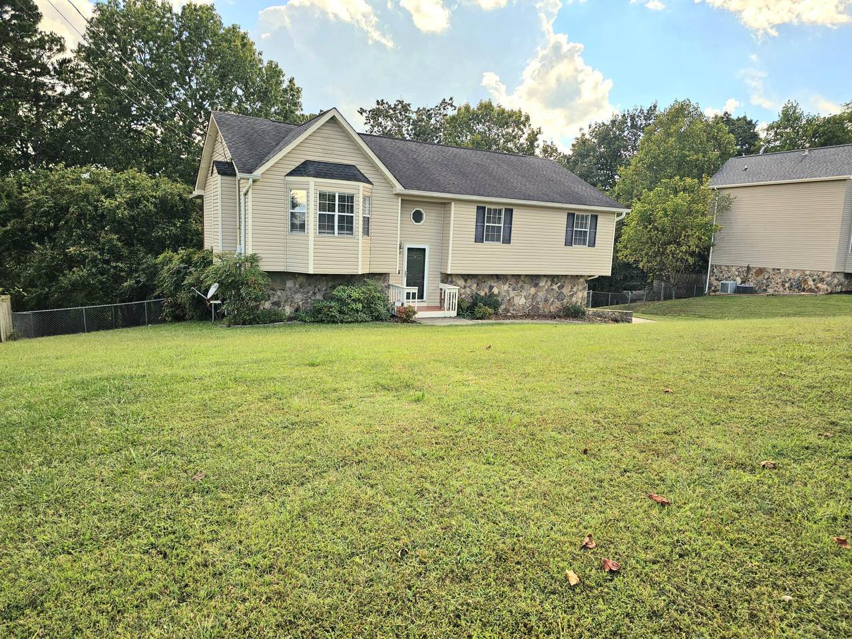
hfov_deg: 73.9
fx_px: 566
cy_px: 320
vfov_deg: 58.9
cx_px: 426
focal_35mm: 23
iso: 10
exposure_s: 1/556
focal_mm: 6.3
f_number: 1.7
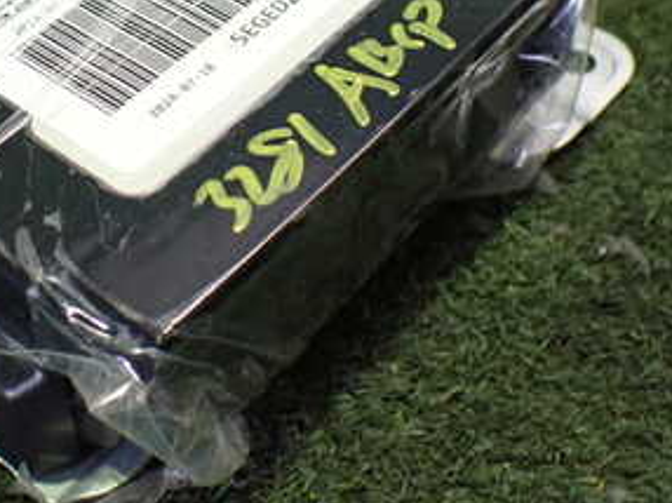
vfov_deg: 22.9
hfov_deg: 30.3
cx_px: 183
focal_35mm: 63
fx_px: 1222
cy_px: 94
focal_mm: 5.4
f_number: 2.3
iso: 800
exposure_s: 1/50
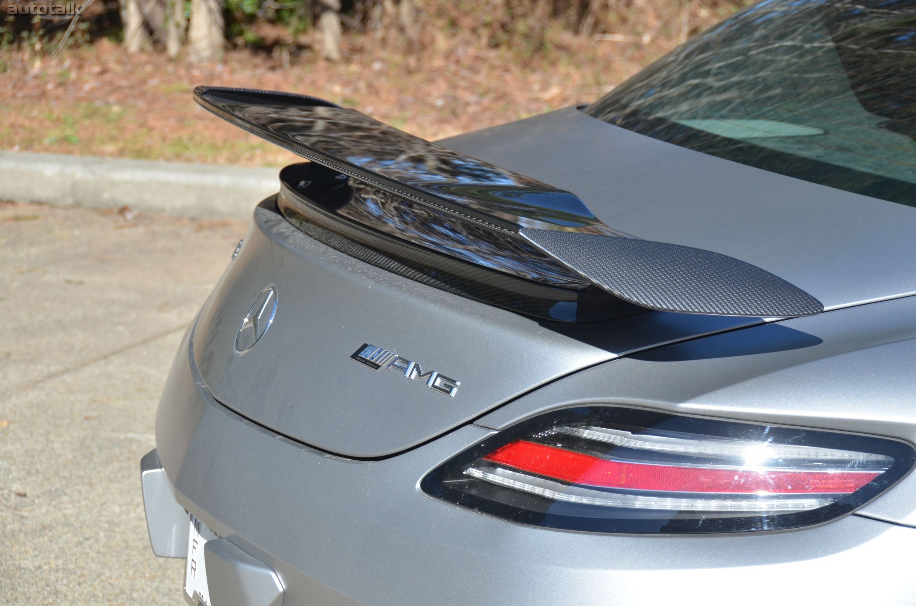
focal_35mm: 93
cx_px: 458
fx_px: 2361
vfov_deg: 14.6
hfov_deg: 22.0
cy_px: 303
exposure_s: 1/1250
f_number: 5
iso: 400
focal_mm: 62
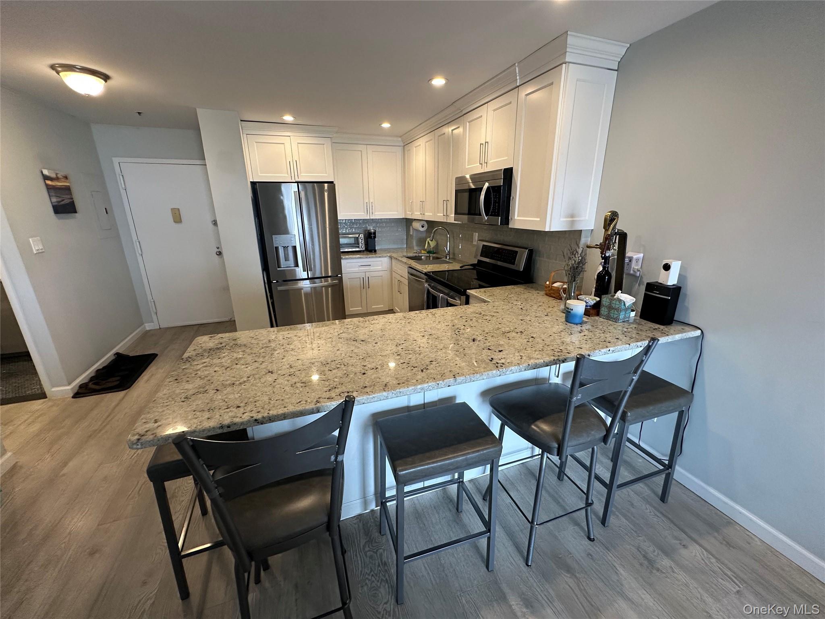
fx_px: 334
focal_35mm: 14
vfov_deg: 85.7
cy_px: 310
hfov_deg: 102.1
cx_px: 412
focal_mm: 2.22
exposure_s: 1/120
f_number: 2.2
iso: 200
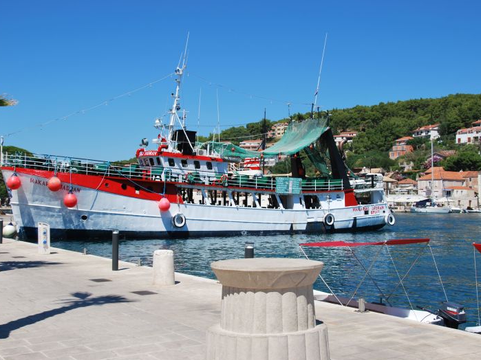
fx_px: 597
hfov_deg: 43.9
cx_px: 233
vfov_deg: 33.6
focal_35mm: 43
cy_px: 179
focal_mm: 26
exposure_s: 1/250
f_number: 8
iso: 100
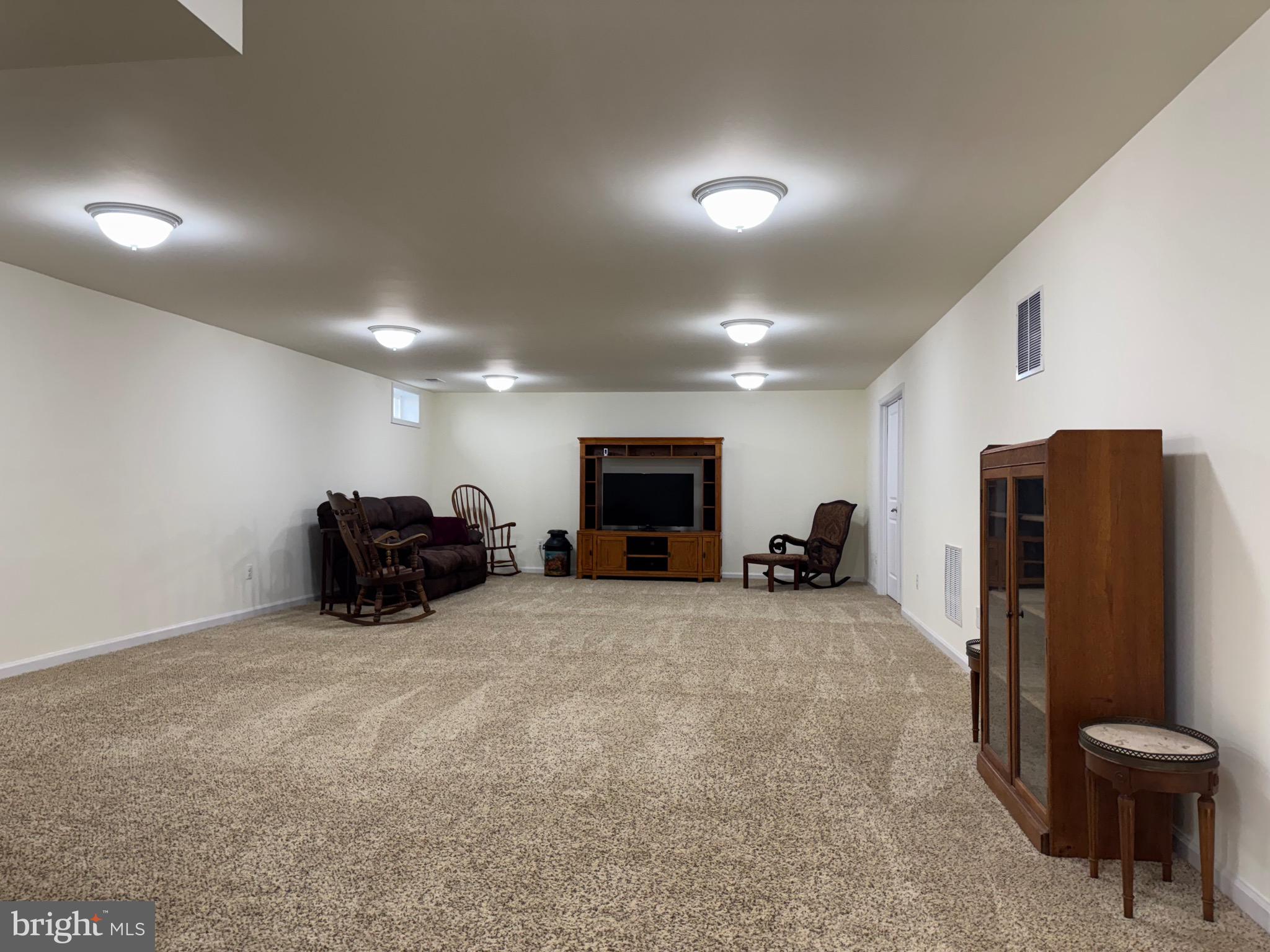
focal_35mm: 24
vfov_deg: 56.8
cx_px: 635
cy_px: 476
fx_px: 881
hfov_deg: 71.6
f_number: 1.78
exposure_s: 1/120
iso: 200
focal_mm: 6.76
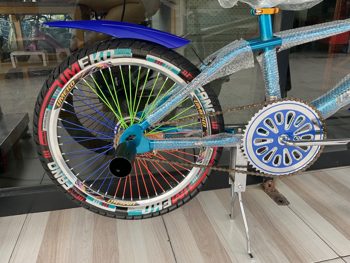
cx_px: 175
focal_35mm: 29
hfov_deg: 61.7
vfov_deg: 48.2
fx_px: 293
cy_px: 132
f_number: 1.8
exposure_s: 1/100
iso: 40
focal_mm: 3
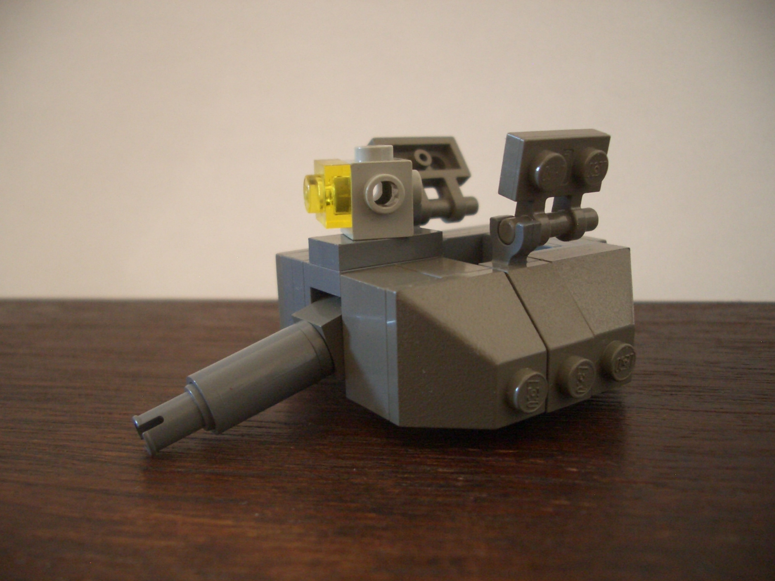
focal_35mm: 35
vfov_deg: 40.7
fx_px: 784
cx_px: 388
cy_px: 290
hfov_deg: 52.6
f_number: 2.6
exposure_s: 1/25
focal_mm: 5.8
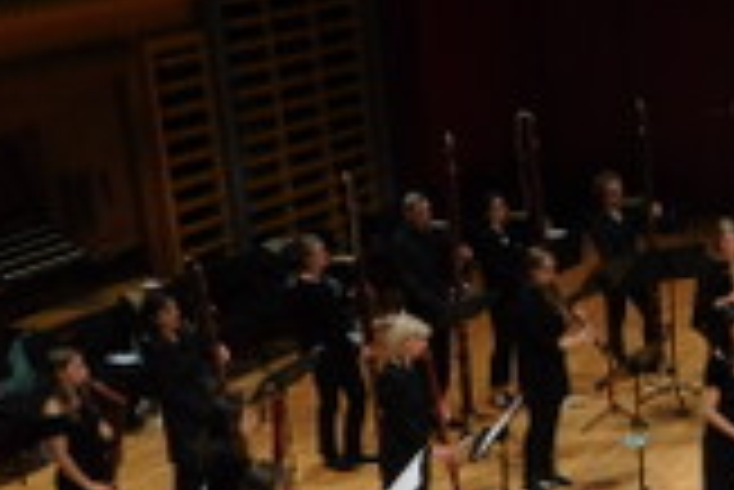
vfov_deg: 14.6
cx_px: 869
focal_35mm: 92
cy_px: 512
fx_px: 1877
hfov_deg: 20.7
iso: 180
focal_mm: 6.3
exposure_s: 1/30
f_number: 3.5
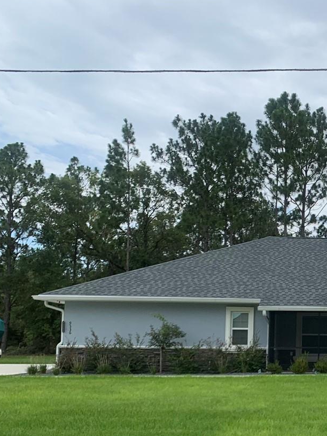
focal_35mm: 51
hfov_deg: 25.1
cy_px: 315
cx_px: 412
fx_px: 642
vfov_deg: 36.8
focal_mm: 4.25
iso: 25
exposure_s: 1/1779
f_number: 1.8
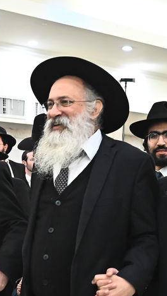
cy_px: 269
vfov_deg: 27.2
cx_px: 9
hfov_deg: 15.9
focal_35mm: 75
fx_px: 590
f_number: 4.5
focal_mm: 24
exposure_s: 1/200
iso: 3200
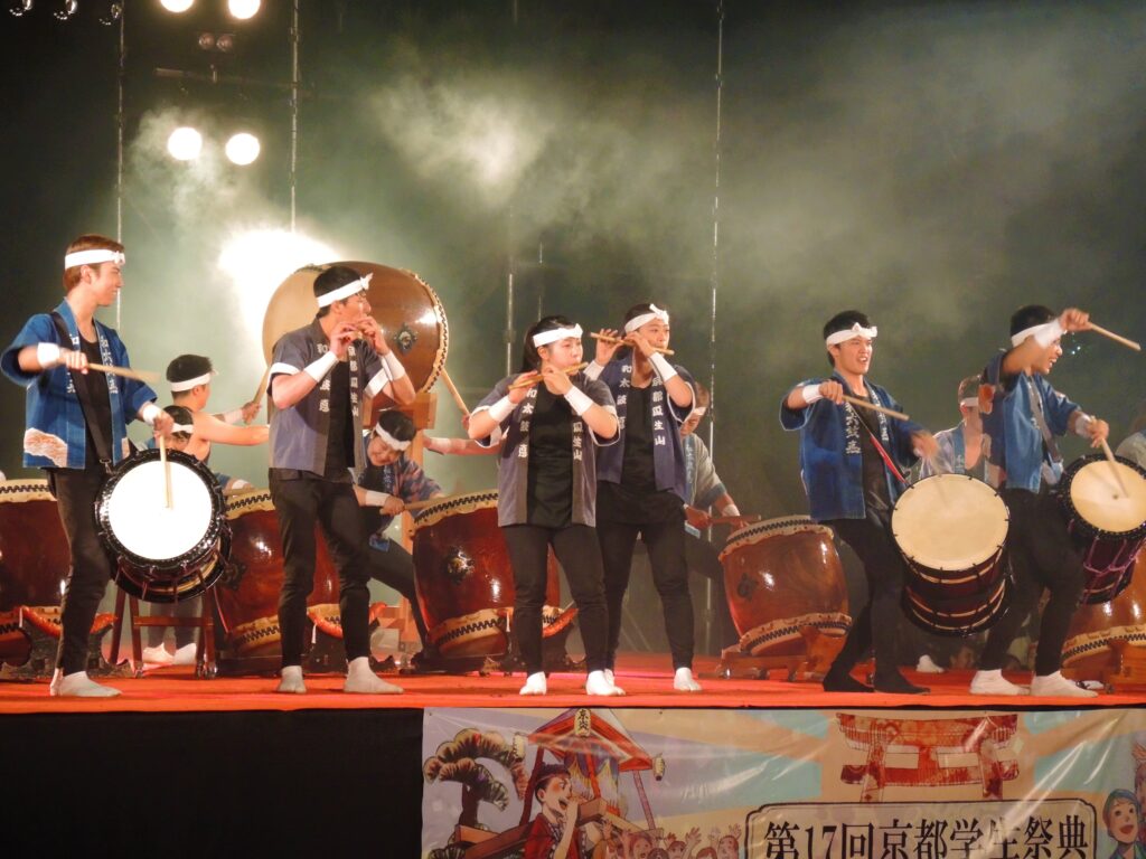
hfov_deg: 13.0
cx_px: 573
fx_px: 5032
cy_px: 430
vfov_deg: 9.8
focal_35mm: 152
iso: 800
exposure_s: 1/60
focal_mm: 32.6
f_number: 3.5
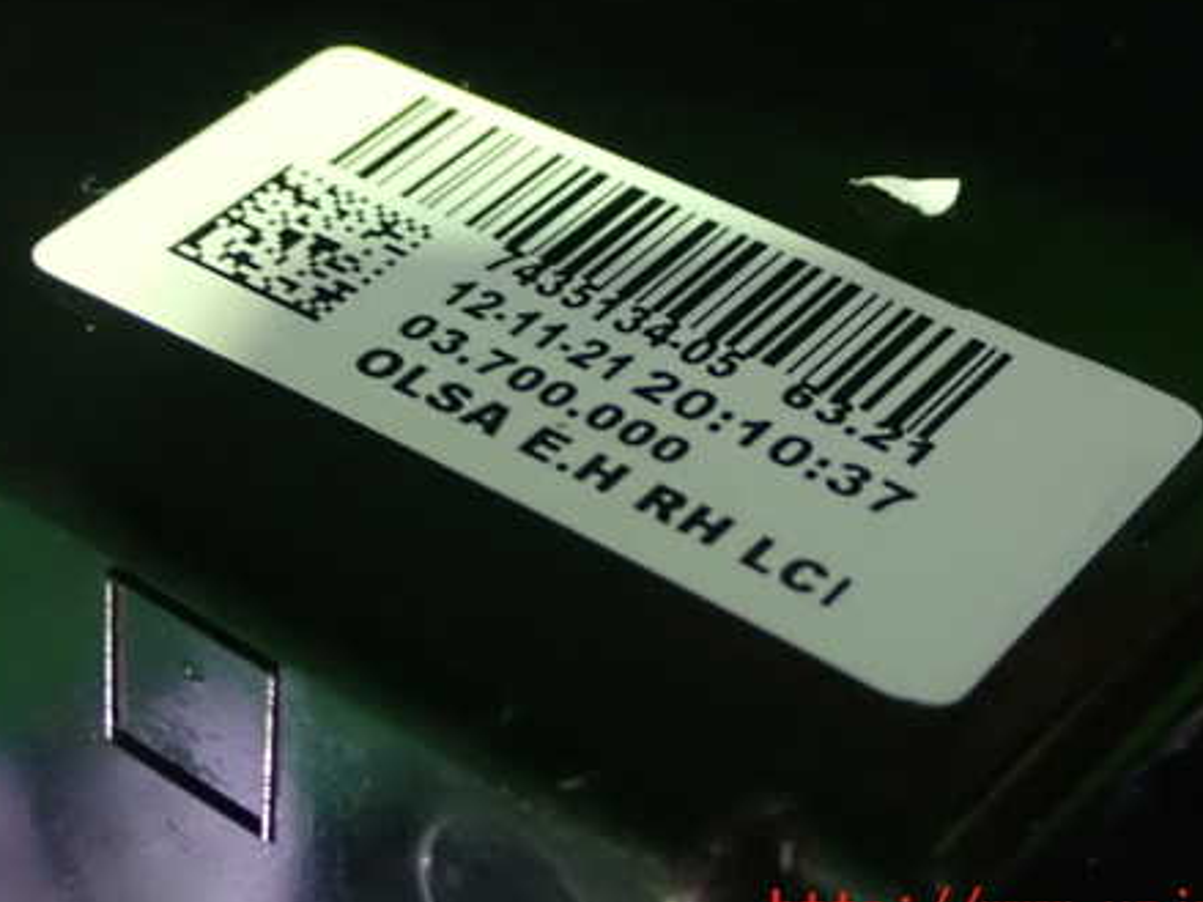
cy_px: 334
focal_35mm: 97
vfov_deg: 15.2
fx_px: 3370
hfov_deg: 20.2
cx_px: 567
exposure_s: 1/15
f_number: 3.9
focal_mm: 12.73
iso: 1600
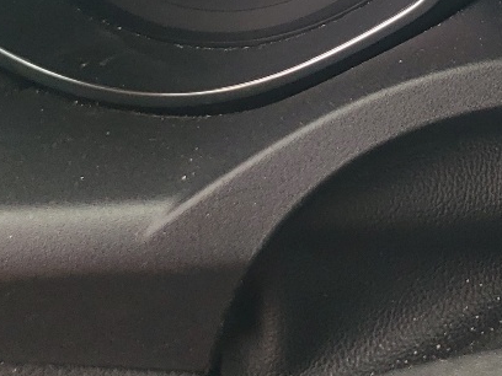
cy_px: -280
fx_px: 1479
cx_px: 673
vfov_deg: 13.2
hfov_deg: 17.9
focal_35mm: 102
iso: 50
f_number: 1.5
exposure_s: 1/263
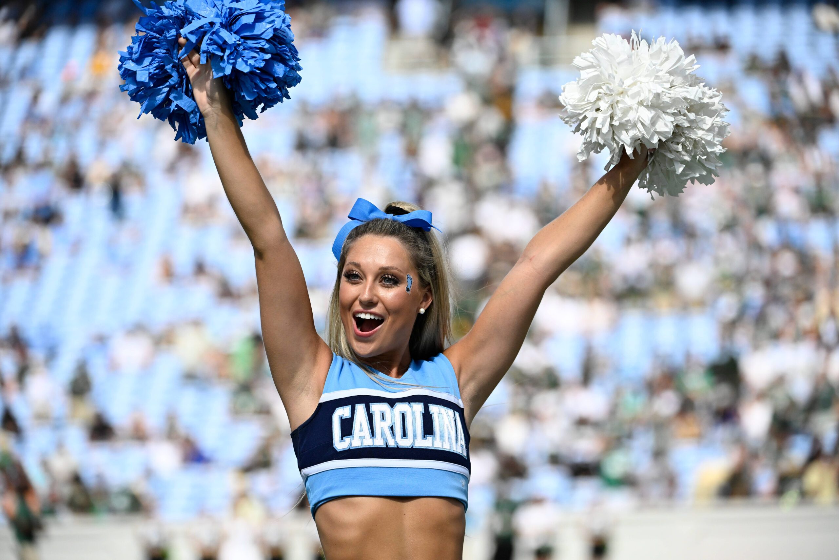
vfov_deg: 7.2
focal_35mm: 190
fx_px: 4428
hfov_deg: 10.8
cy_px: 280
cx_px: 420
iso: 1600
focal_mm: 190
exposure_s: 1/16000
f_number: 4
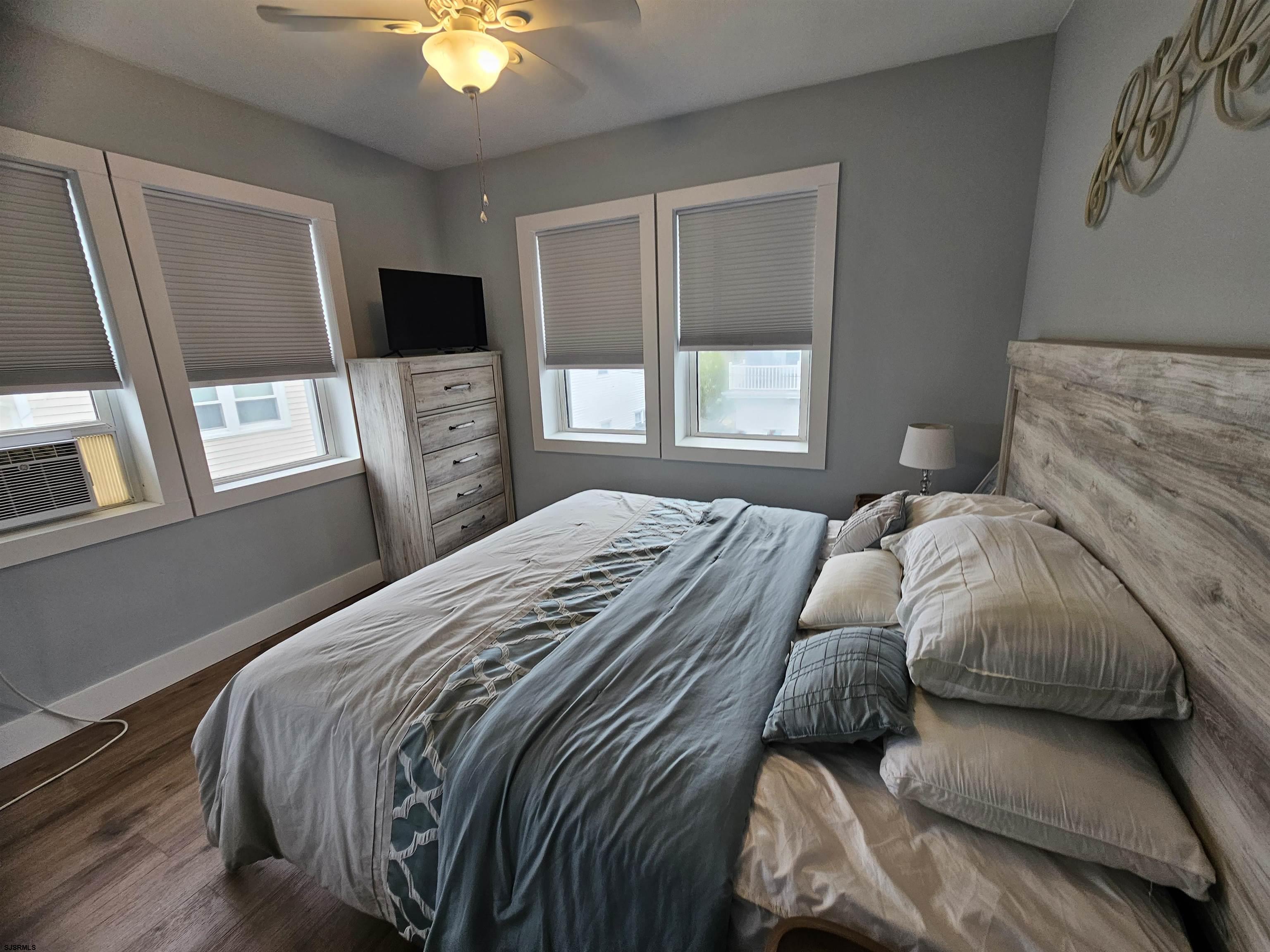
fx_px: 477
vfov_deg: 89.9
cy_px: 476
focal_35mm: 13
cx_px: 635
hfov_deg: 106.2
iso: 80
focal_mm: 2.2
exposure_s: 1/60
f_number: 2.2
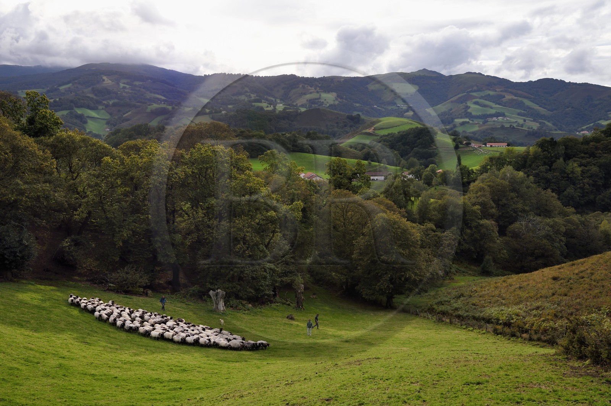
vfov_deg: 38.8
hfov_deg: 55.8
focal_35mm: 34
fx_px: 577
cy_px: 203
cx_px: 306
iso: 400
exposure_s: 1/200
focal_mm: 34
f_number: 10
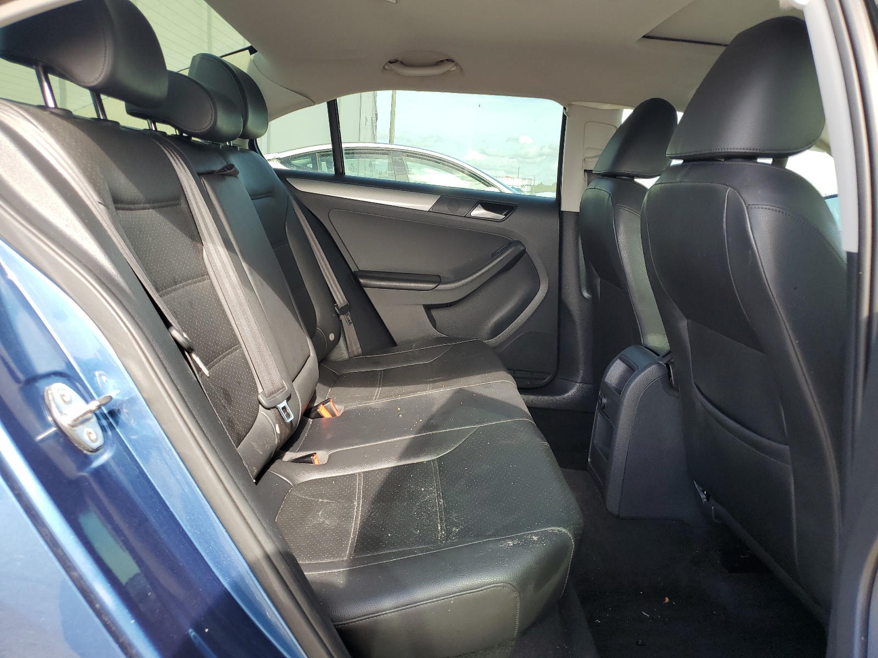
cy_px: 329
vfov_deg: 53.1
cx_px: 439
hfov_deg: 67.3
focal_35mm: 26
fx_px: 659
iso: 50
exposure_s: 1/294
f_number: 1.5
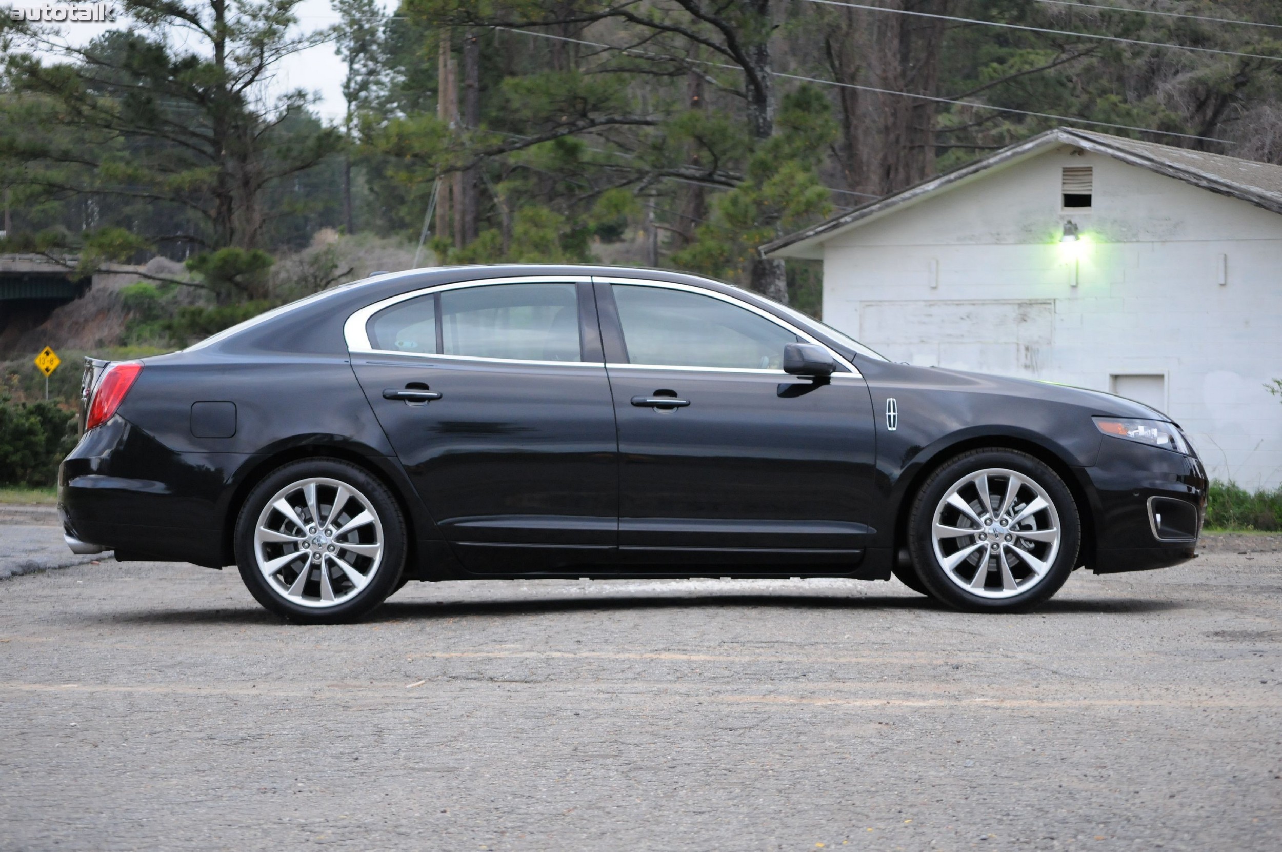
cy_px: 426
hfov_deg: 21.9
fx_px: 3308
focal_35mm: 93
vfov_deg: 14.7
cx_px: 641
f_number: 4.2
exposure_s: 1/100
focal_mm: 62
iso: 1000
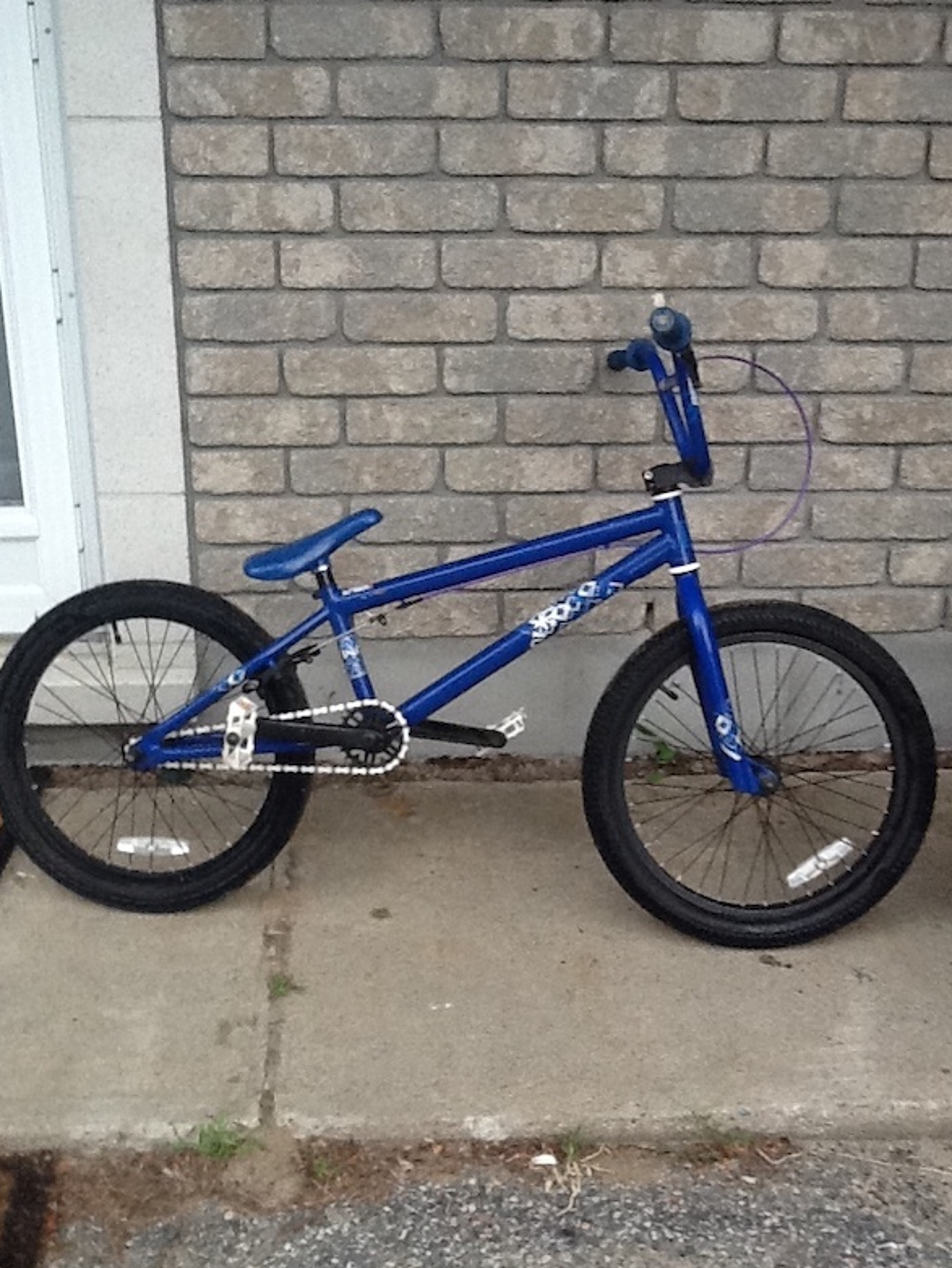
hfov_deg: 32.2
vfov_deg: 42.1
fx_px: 1649
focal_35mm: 45
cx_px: 478
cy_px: 632
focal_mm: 2.03
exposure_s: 1/120
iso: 80
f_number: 2.4
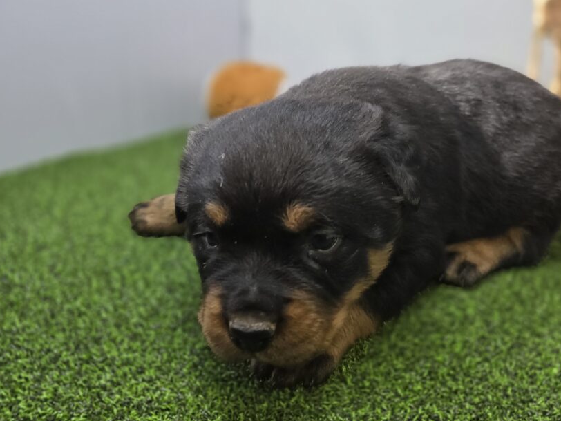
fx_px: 470
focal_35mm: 29
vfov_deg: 48.1
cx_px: 337
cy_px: 187
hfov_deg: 61.1
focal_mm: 6.3
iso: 200
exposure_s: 1/359
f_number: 1.7
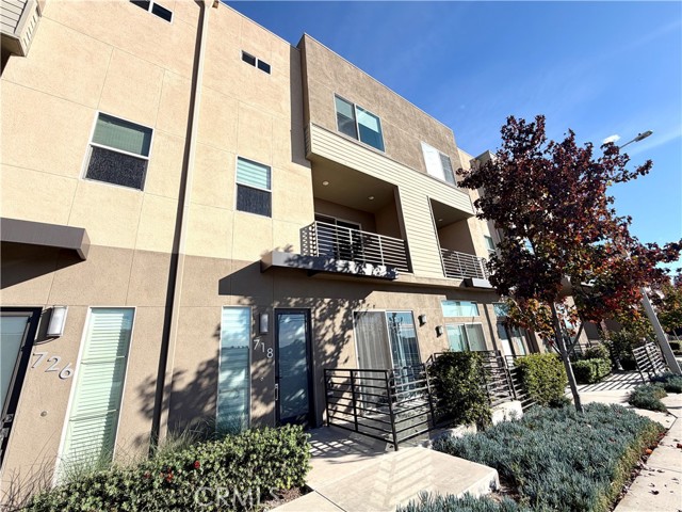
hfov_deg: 102.1
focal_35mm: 14
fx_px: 276
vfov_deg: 85.7
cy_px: 256
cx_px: 341
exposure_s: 1/799
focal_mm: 2.22
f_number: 2.2
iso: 20
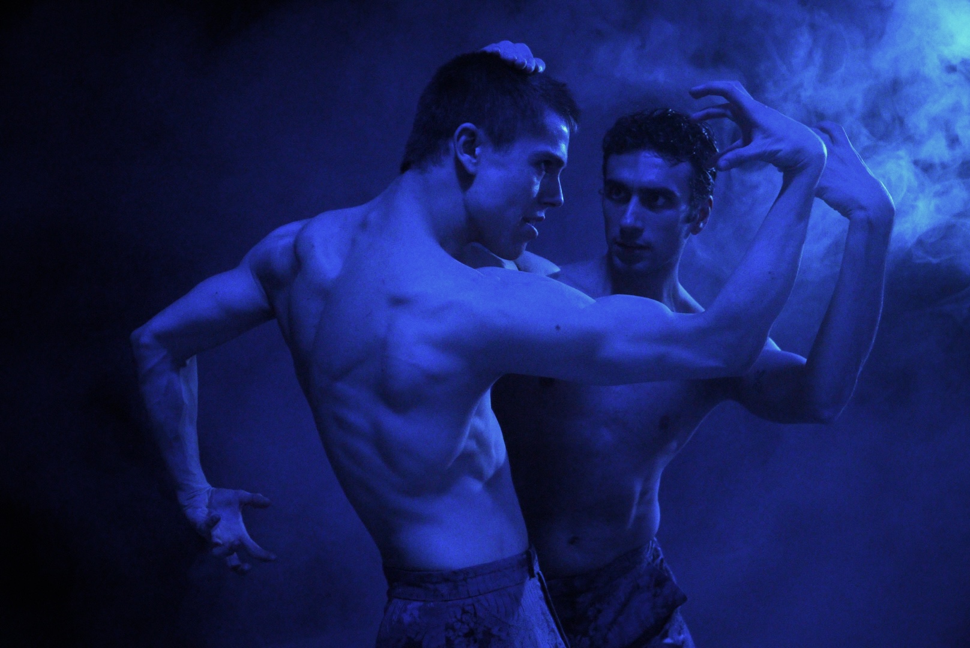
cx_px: 485
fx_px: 1132
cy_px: 324
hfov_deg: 46.4
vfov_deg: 31.9
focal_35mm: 42
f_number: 4
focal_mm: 28
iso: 12800
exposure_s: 1/80
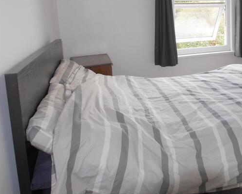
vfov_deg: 39.8
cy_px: 44
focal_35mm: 36
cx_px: 206
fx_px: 258
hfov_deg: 46.6
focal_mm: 9
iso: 200
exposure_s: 1/100
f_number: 4
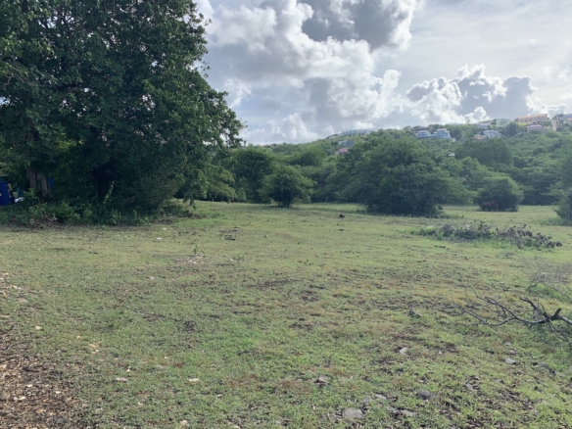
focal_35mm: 26
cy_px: 214
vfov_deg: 53.1
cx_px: 286
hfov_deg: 67.3
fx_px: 430
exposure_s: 1/2364
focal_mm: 4.25
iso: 25
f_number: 1.8
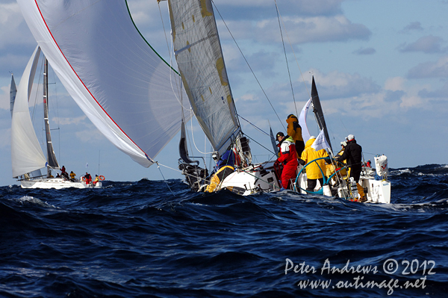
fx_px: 2798
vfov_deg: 6.1
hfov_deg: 9.2
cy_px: 149
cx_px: 224
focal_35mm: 225
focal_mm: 150
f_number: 6.7
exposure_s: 1/1000
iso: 400
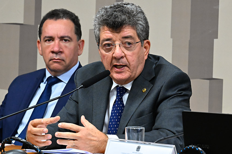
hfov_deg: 7.4
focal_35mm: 277
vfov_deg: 4.9
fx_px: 1782
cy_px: 77
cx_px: 116
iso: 6400
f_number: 9
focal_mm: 185
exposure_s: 1/100
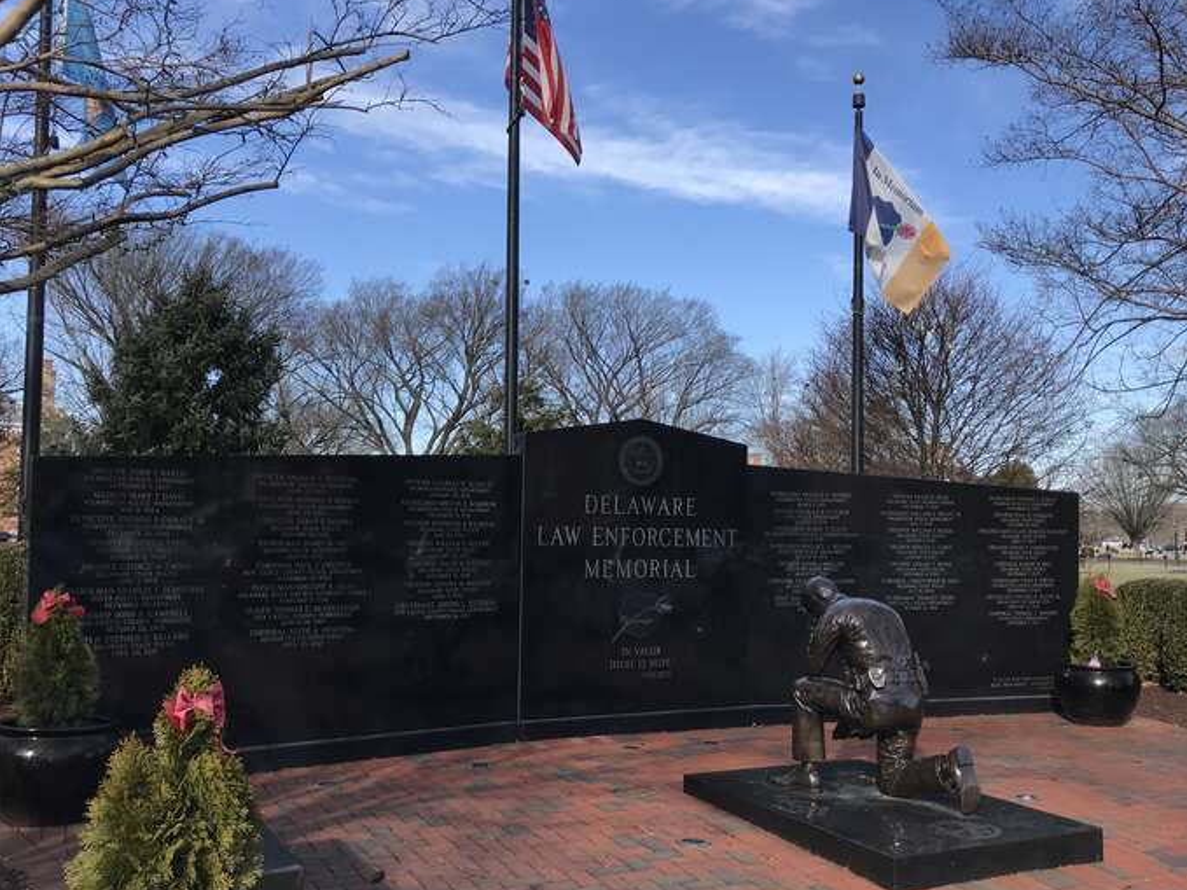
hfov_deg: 55.3
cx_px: 614
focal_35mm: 33
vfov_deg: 42.9
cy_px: 497
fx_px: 1131
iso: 20
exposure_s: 1/1153
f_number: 1.8
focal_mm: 3.99
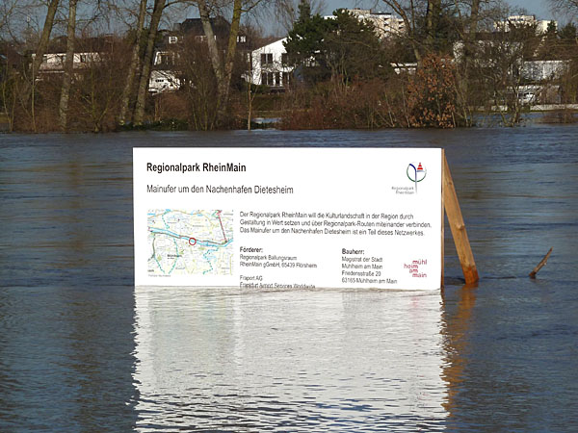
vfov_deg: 12.5
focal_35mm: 119
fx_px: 1987
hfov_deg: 16.6
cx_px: 289
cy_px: 216
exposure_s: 1/1000
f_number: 5.6
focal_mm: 19.5
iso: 80
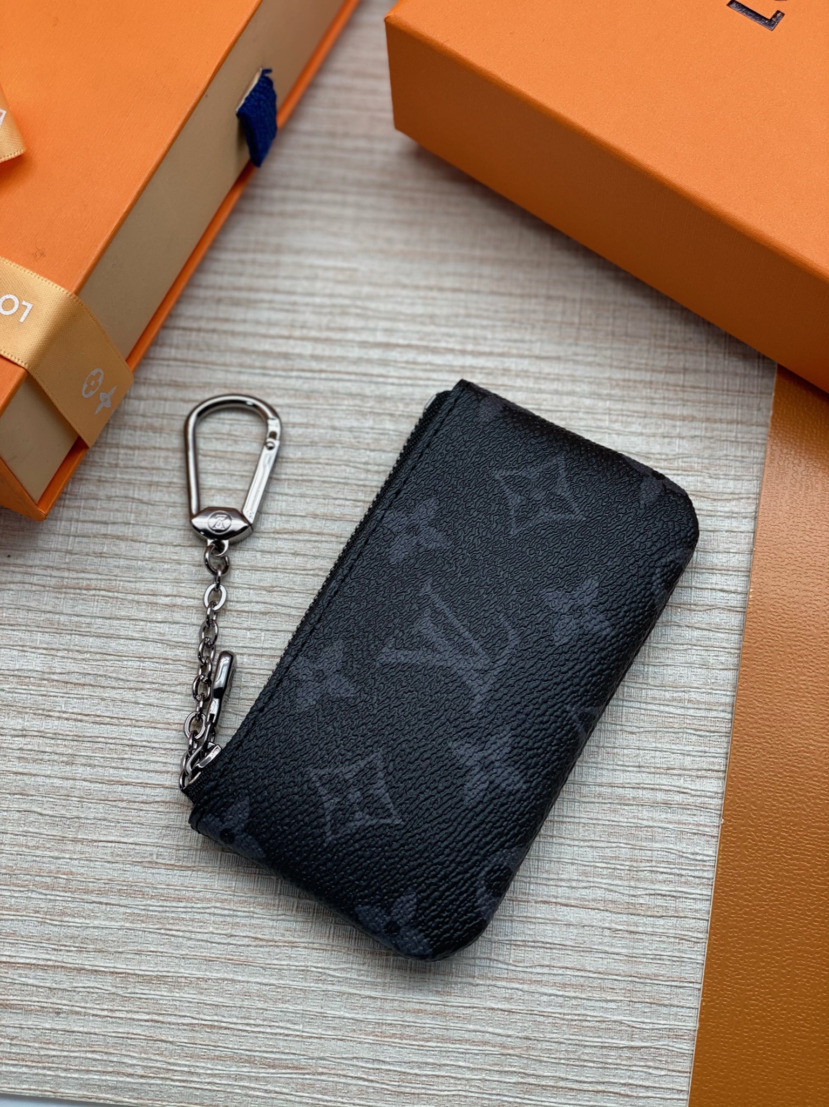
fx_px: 1661
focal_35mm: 52
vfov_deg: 36.8
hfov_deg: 28.0
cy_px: 554
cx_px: 414
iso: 32
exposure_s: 1/100
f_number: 2
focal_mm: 6
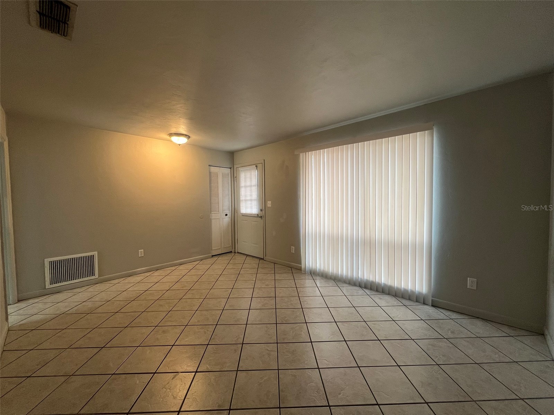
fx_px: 208
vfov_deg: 89.9
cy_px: 208
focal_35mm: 13
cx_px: 277
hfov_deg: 106.2
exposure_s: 1/120
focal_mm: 1.57
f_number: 1.8
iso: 200
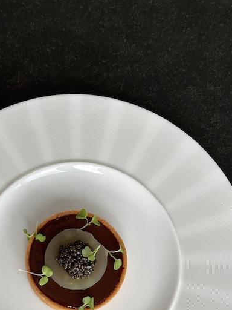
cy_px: 240
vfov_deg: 25.6
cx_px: 72
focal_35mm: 75
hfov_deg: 19.6
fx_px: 670
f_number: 1.78
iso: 64
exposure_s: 1/330
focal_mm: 6.86
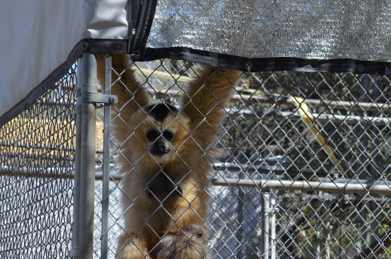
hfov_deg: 14.3
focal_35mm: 143
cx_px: 286
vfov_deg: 9.5
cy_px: 213
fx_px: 1548
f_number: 8
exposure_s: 1/250
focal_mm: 55
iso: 200
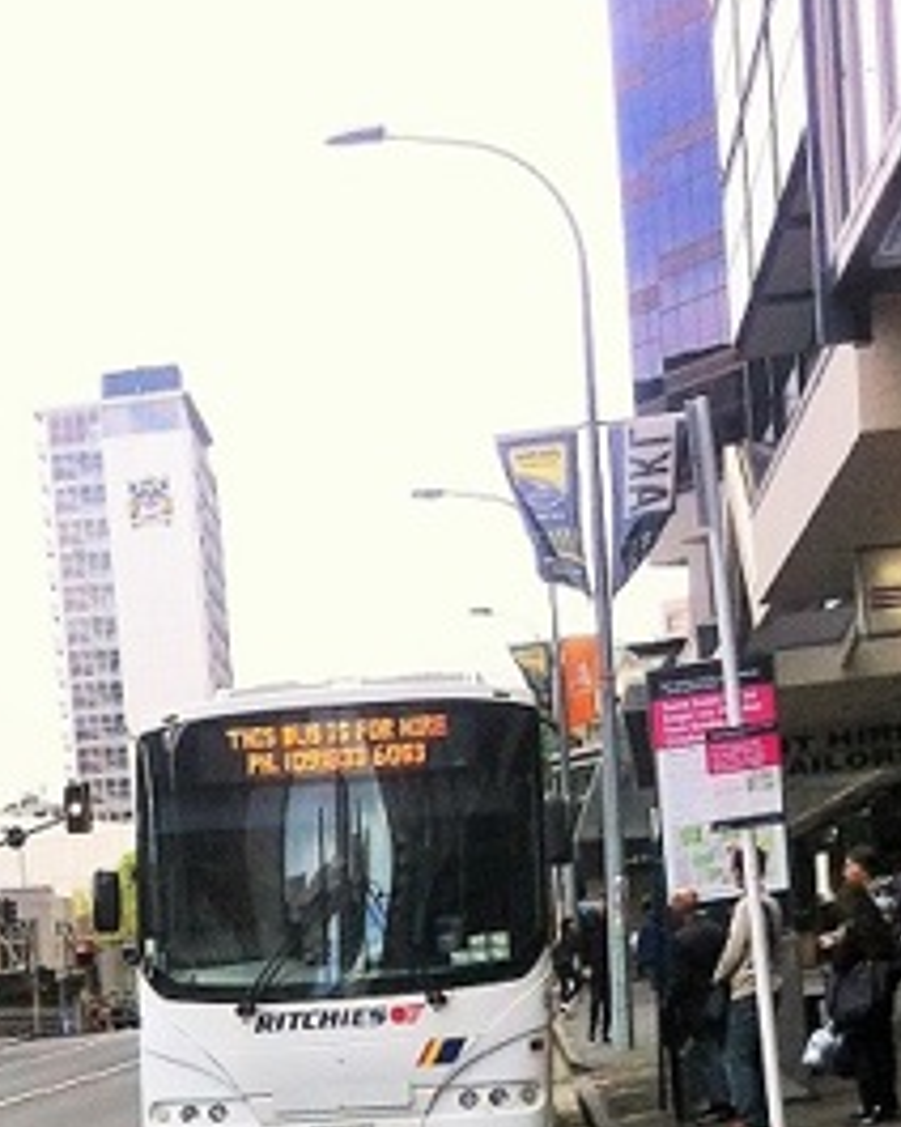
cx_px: -85
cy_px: 1820
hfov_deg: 12.9
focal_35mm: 117
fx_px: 3900
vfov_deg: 14.9
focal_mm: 3.85
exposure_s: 1/600
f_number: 2.8
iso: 80
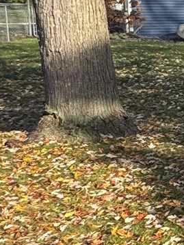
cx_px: 520
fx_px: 637
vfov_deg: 21.7
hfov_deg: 11.4
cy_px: 93
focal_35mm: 90
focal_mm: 2.22
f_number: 2.2
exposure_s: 1/631
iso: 40
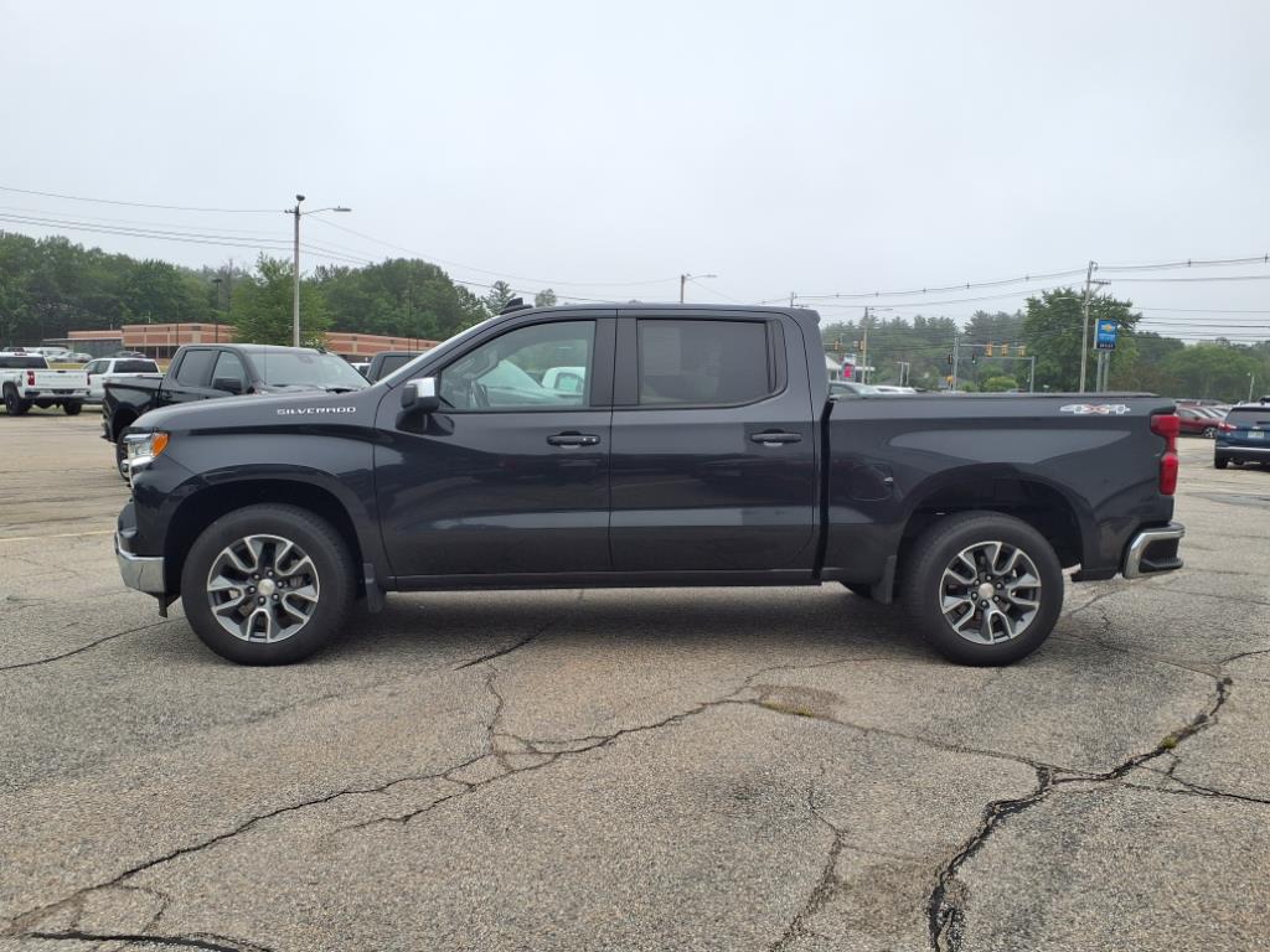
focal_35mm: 27
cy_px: 476
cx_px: 635
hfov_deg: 65.3
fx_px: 991
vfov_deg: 51.4
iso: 40
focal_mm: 3.58
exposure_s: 1/333
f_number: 1.9
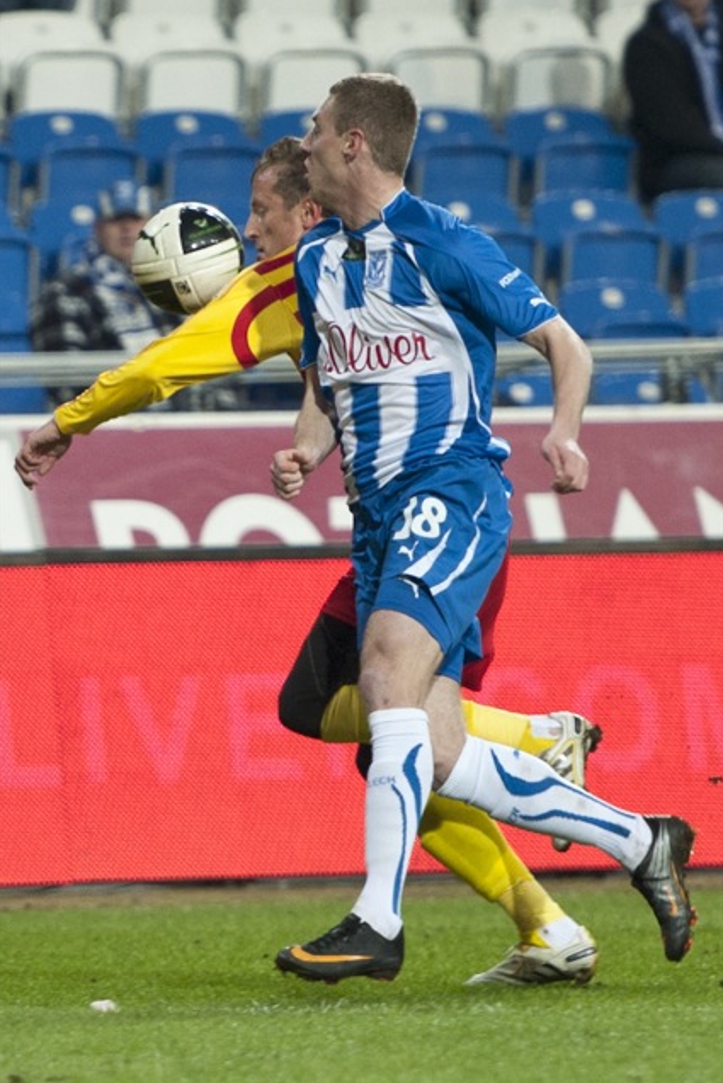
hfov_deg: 7.2
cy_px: 541
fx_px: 5750
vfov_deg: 10.8
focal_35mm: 191
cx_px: 362
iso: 1100
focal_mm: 190
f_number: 2.8
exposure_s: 1/800
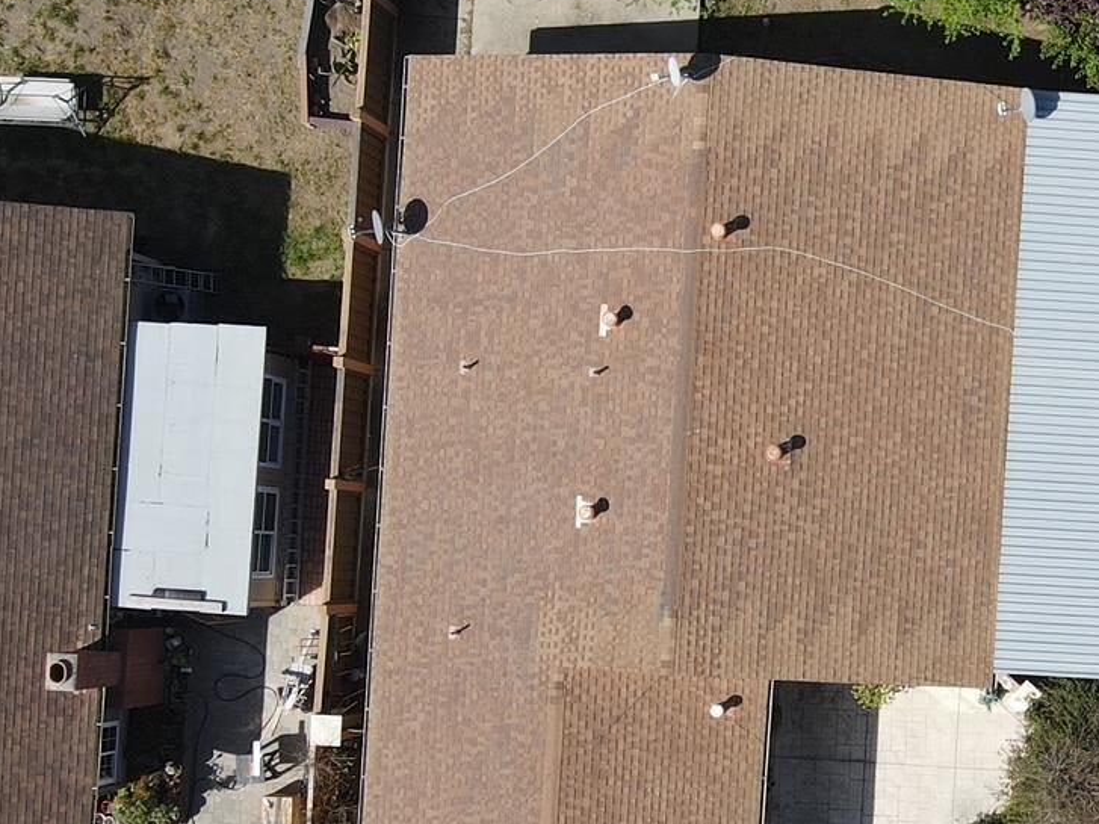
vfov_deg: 22.2
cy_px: 555
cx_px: 1022
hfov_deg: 28.1
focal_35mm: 66
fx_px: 2095
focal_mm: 4.5
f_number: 2.8
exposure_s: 1/640
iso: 100
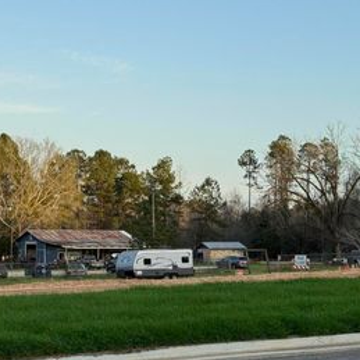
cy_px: 233
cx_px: 51
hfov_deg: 20.8
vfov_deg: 21.1
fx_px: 965
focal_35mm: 82
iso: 64
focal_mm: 6.76
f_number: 1.78
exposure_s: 1/1285
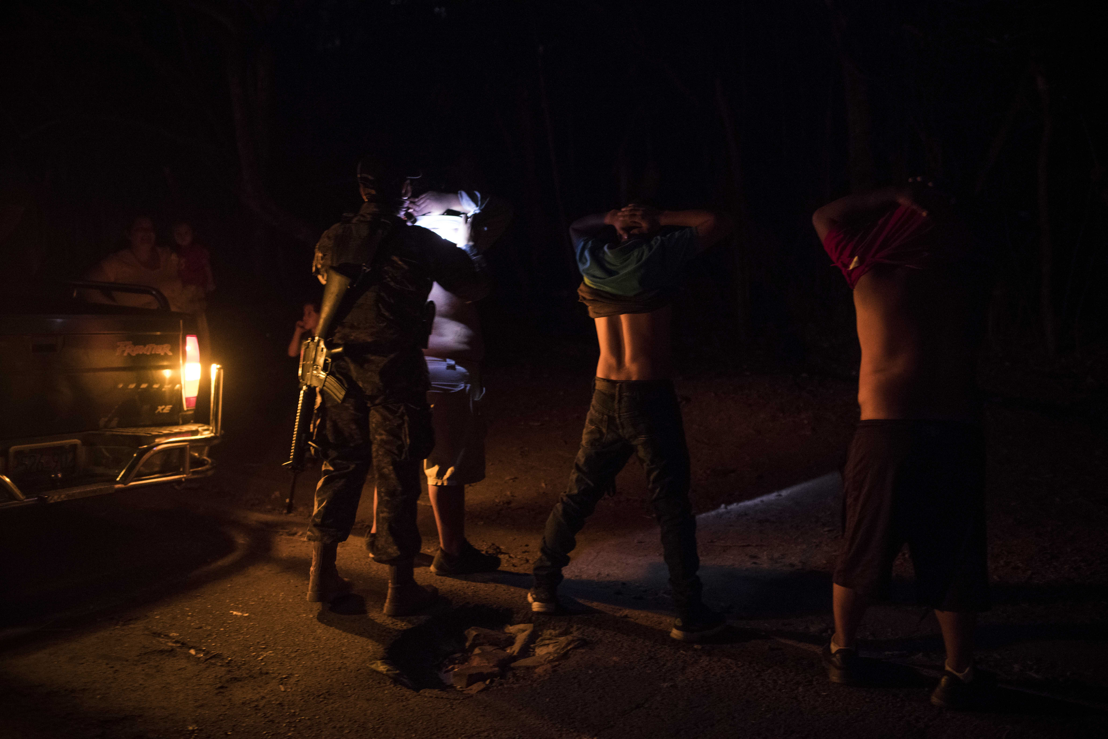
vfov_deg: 37.9
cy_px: 370
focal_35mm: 35
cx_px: 554
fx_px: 1077
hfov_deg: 54.4
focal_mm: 35
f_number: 2.2
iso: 5000
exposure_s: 1/40
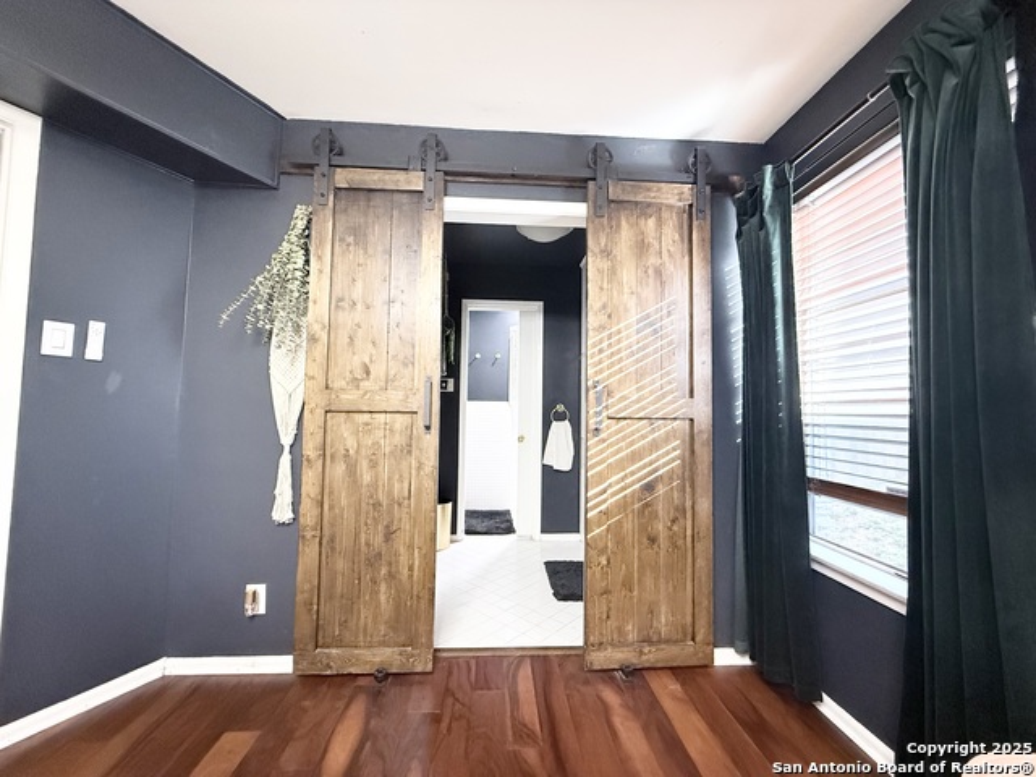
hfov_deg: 102.1
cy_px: 388
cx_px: 518
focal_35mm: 14
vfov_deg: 85.7
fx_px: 419
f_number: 2.2
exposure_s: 1/60
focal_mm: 2.22
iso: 800
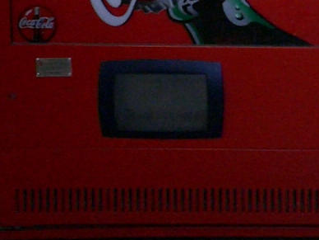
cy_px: -139
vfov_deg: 11.6
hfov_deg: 15.7
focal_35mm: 122
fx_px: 1124
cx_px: 355
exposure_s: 1/40
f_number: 3.5
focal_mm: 5.6
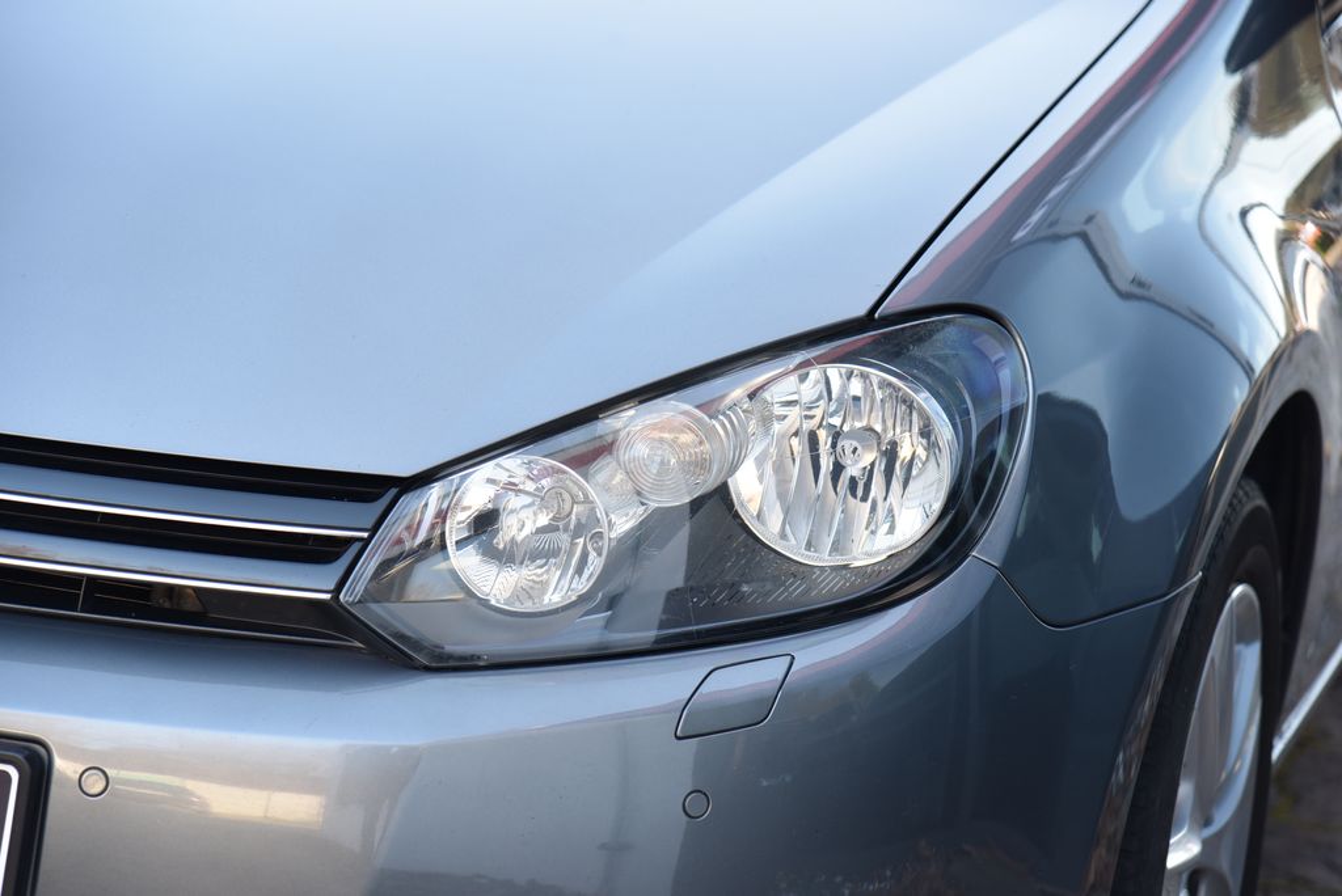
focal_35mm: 120
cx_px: 671
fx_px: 4476
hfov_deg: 17.1
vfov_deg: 11.4
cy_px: 448
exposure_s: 1/100
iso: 500
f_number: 5
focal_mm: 120
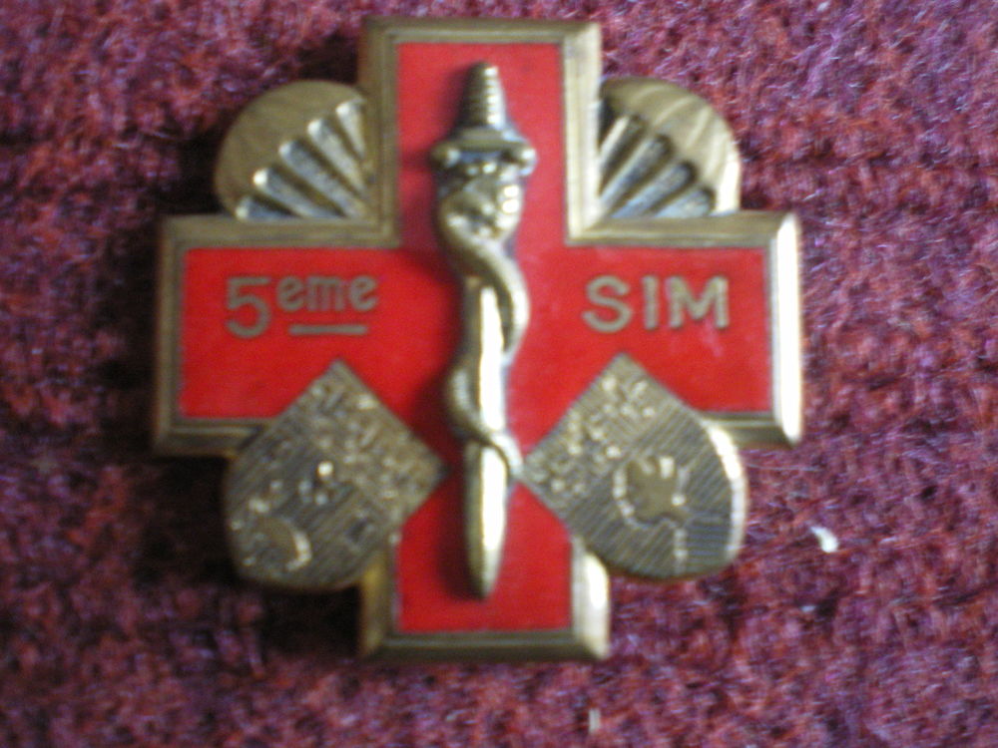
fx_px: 1096
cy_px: 374
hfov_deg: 49.0
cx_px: 499
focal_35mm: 38
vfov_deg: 37.7
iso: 400
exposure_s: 1/6
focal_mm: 6.3
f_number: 3.1
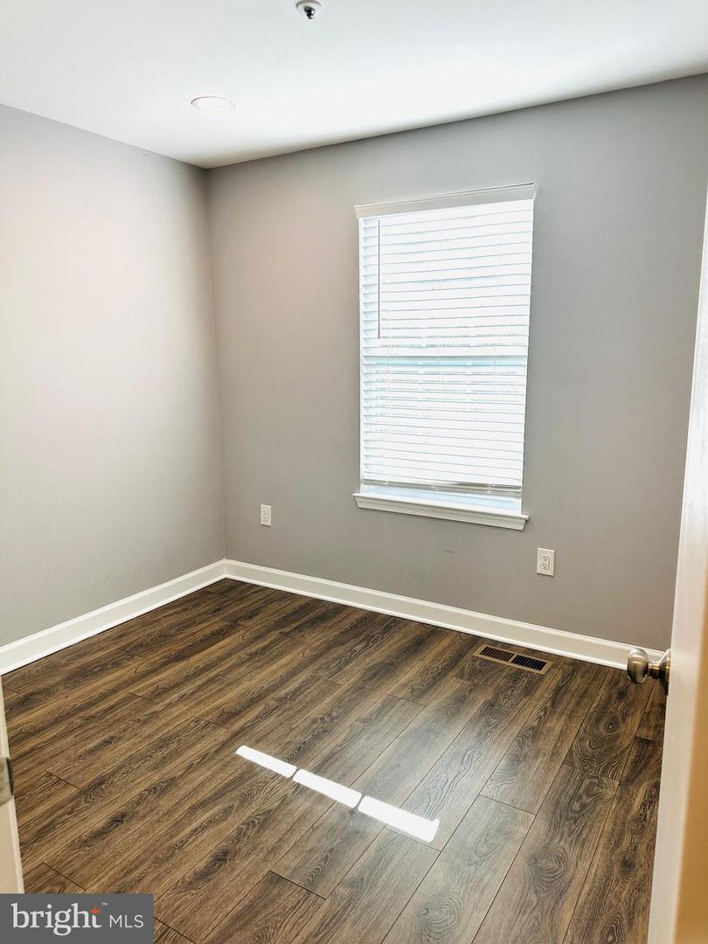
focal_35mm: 24
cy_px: 472
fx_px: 654
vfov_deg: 71.6
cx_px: 354
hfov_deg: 56.8
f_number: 1.78
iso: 80
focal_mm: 6.86
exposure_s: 1/193
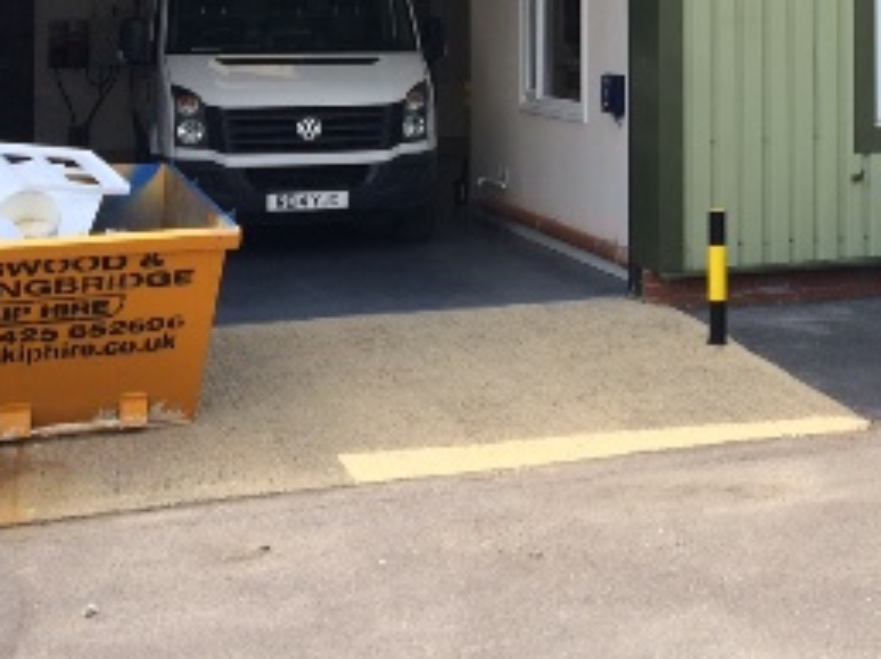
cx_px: 748
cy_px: -68
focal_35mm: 72
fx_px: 1831
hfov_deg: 26.4
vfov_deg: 19.5
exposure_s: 1/789
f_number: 2.2
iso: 32
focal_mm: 4.15
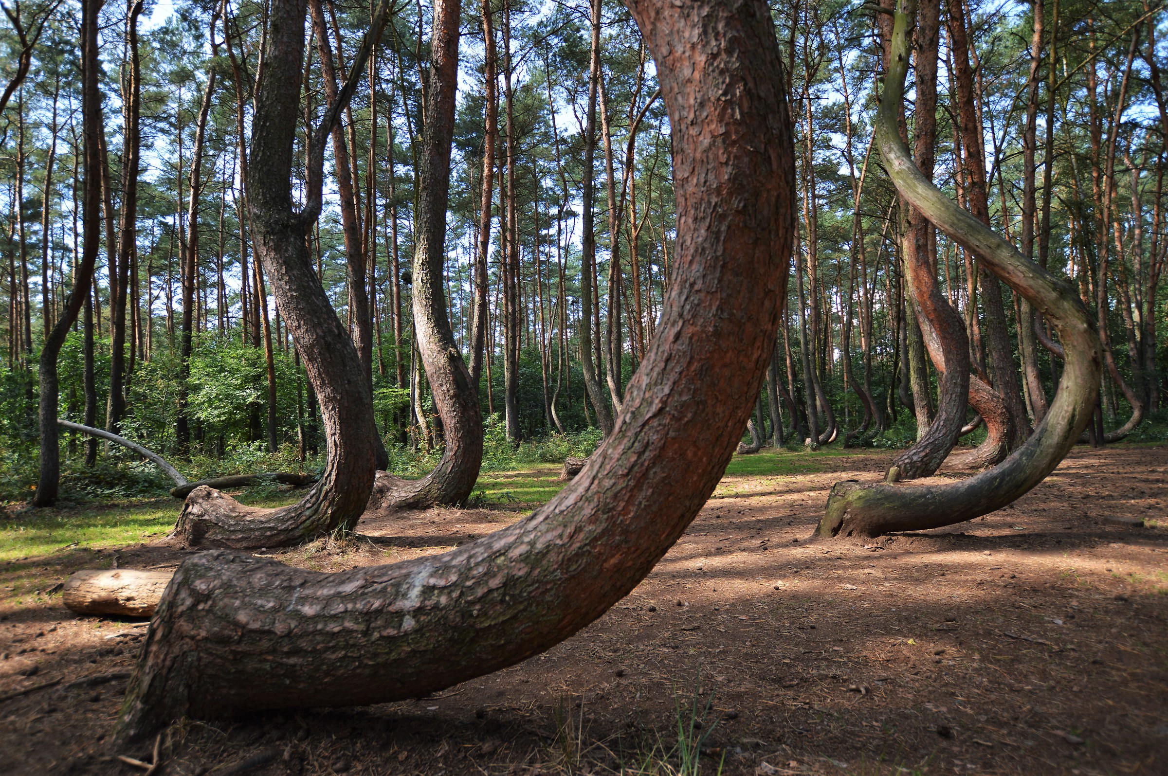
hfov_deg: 90.1
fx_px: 583
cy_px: 388
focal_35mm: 18
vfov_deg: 67.3
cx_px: 584
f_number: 3.5
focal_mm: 12
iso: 100
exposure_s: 1/200
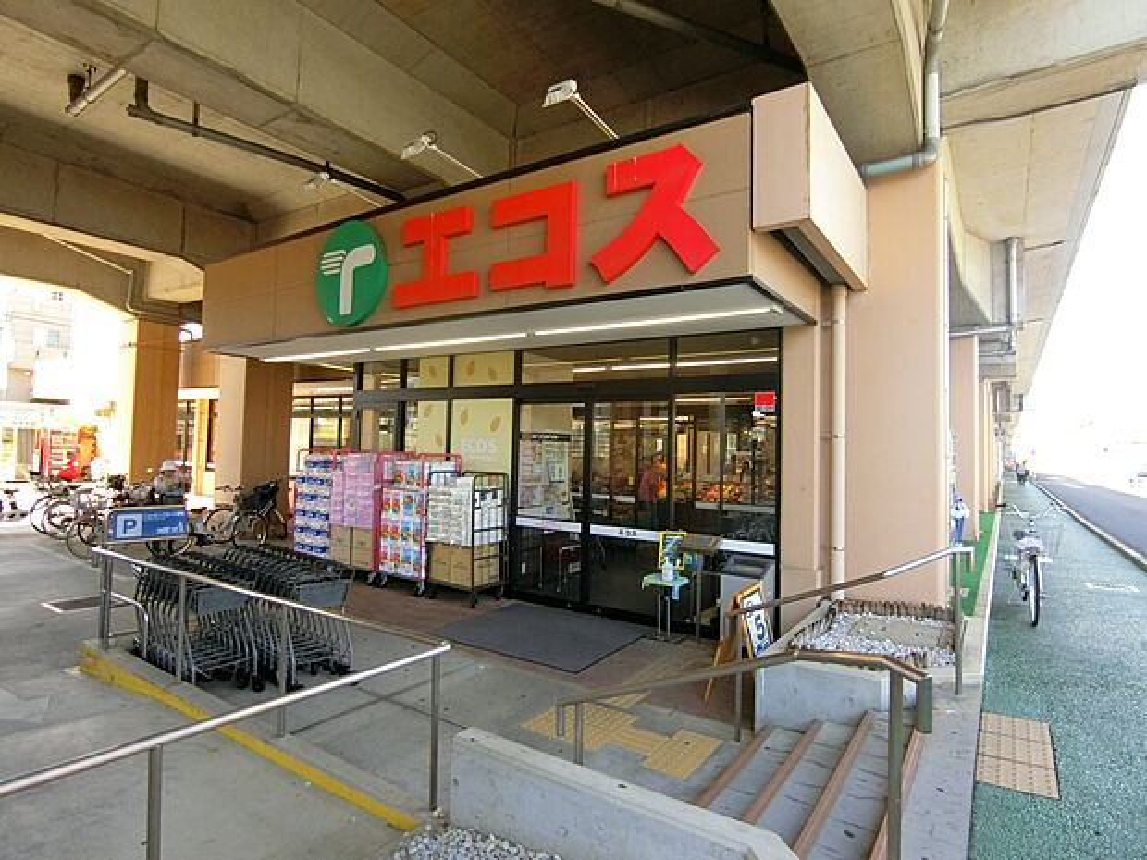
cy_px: 430
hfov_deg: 84.7
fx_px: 630
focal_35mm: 19
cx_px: 574
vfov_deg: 68.7
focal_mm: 4.06
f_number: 6.9
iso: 400
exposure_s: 1/100
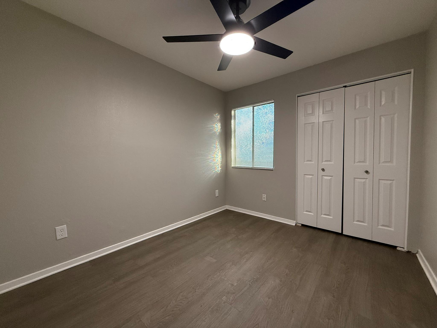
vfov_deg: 85.7
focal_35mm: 14
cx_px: 218
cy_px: 164
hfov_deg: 102.1
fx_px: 177
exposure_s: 1/120
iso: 320
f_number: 2.2
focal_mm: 2.22
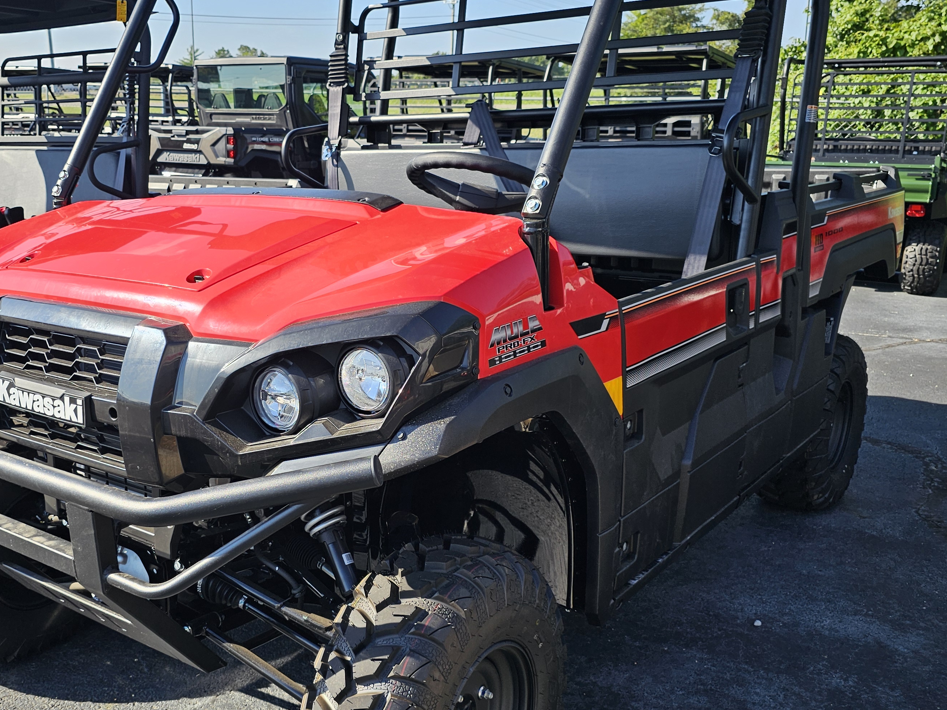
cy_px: 358
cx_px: 367
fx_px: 957
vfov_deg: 40.7
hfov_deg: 52.2
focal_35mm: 35
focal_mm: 6.3
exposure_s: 1/334
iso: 10
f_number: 1.7
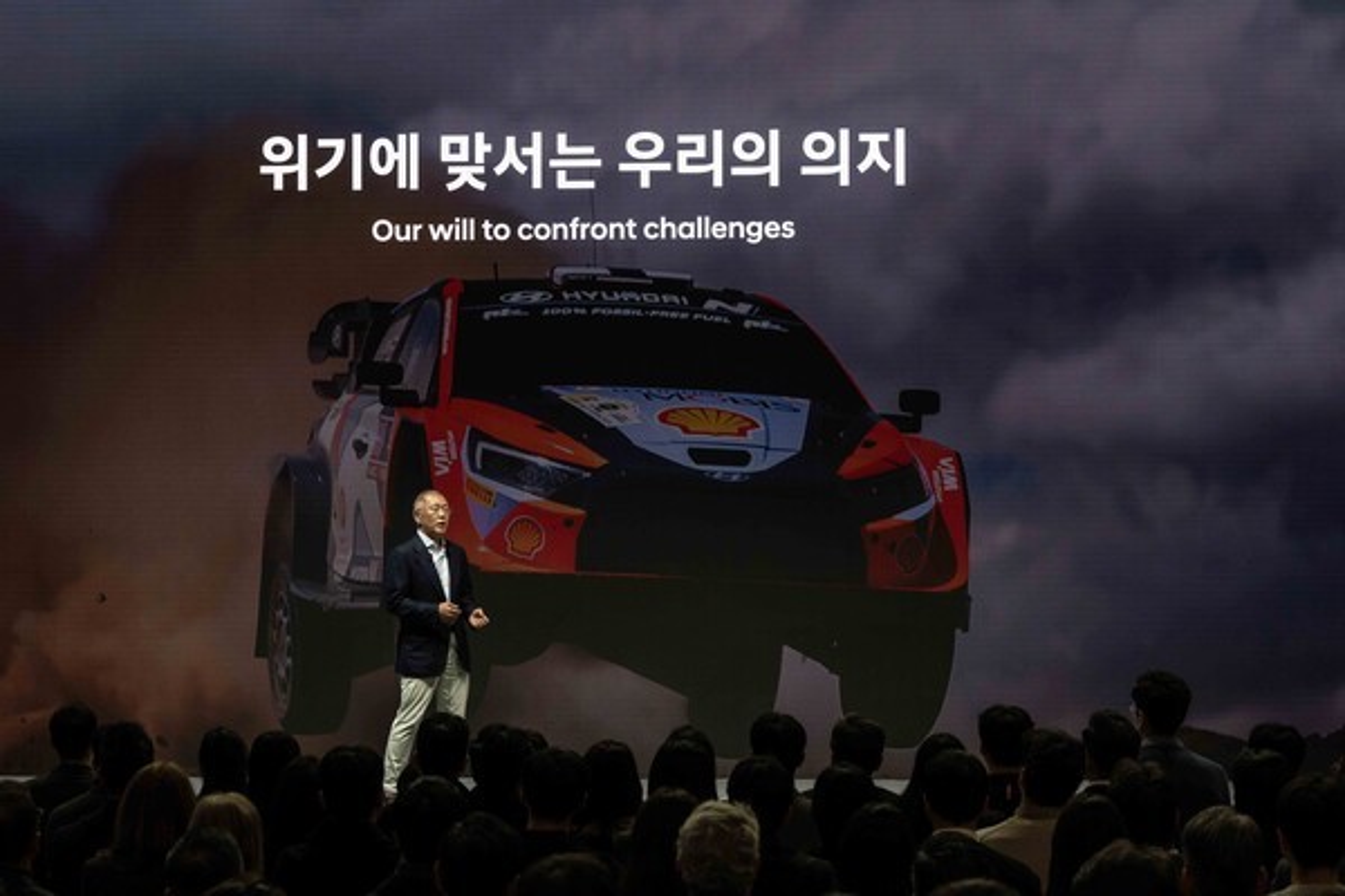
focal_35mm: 90
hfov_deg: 22.6
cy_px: 448
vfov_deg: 15.2
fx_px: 3362
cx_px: 672
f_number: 8
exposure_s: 1/160
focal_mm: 90
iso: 1250
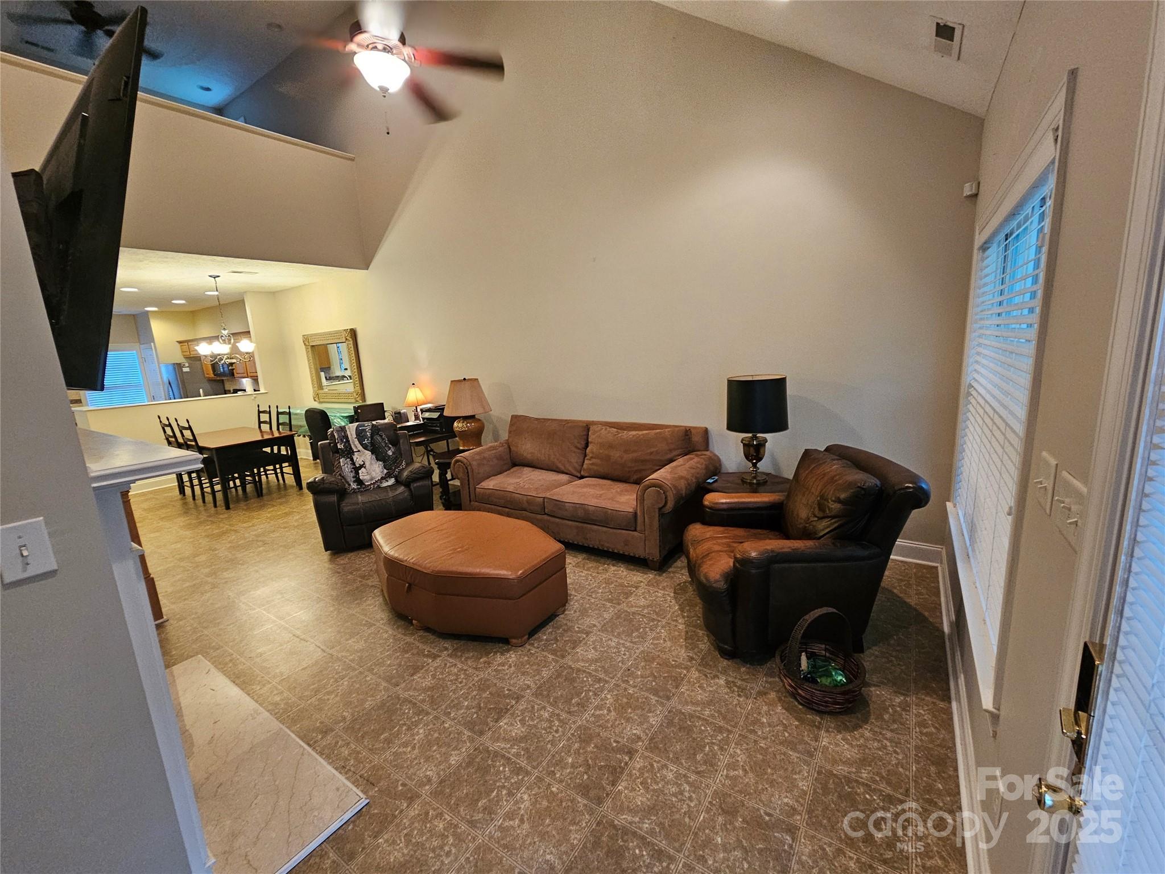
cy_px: 437
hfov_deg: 106.2
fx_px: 438
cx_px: 582
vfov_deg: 89.9
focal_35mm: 13
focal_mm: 2.2
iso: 400
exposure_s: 1/30
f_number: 2.2
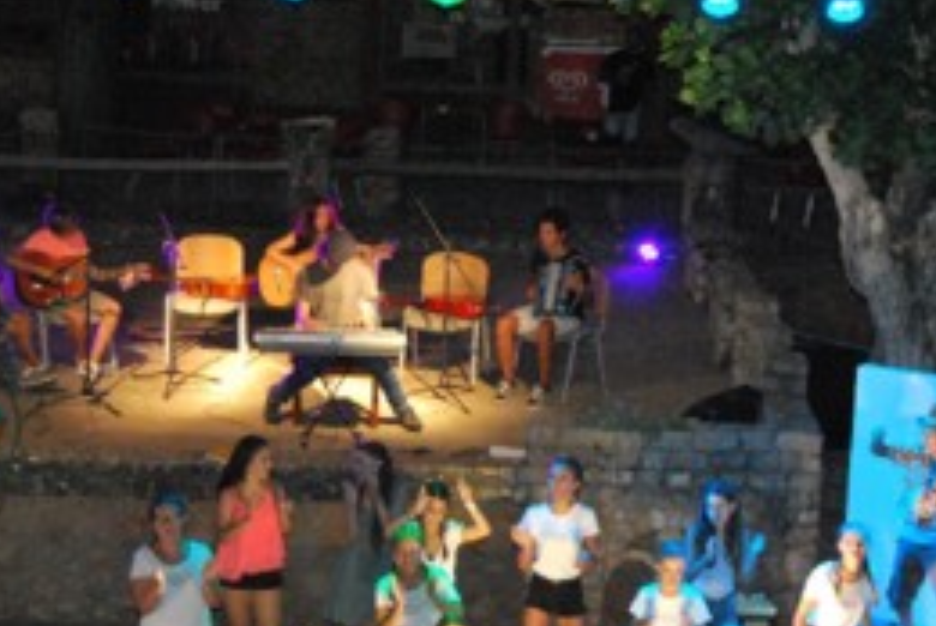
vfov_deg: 11.3
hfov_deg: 16.9
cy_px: 473
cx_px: 526
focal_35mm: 121
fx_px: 3149
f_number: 5.3
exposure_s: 1/60
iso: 1600
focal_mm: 42
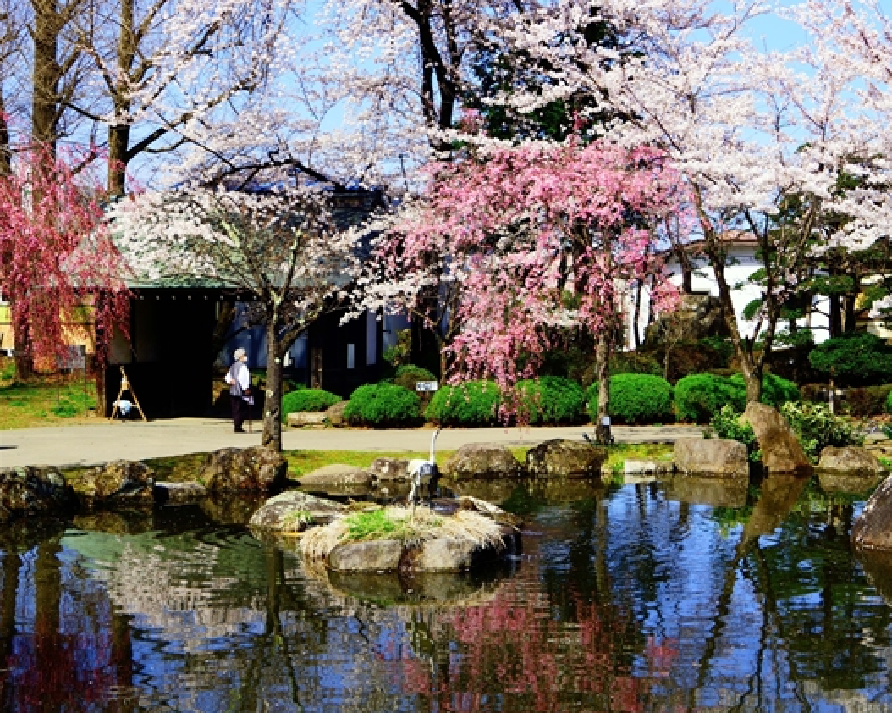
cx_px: 449
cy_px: 390
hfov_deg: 32.6
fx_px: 1523
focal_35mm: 58
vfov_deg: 26.3
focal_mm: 27
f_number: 8
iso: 100
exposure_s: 1/250
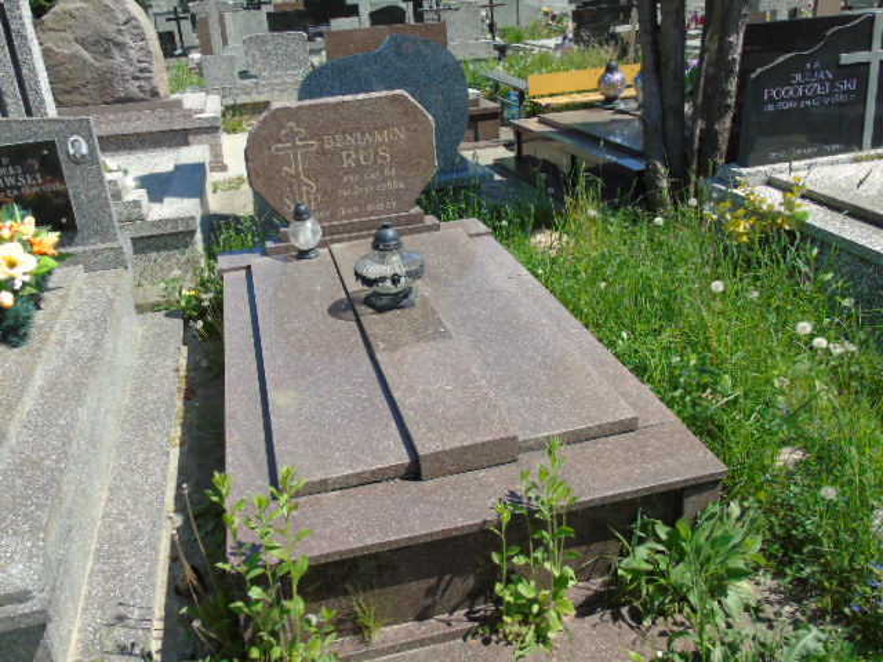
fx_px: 740
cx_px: 442
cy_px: 331
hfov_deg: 61.7
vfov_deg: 48.2
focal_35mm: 29
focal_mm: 5.2
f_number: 3.6
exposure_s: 1/500
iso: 80
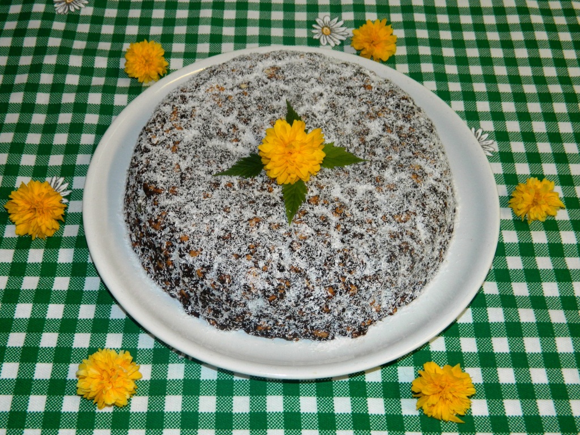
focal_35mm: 47
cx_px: 290
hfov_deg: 40.4
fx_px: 787
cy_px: 218
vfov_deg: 30.9
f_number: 3.6
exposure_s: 1/50
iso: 200
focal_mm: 8.4
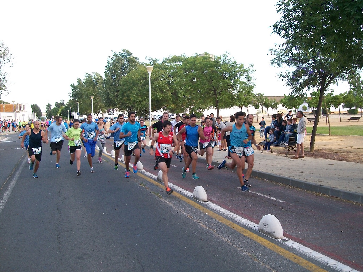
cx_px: 182
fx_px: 378
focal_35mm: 36
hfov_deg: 51.3
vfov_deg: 39.7
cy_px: 136
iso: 80
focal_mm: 6
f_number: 2.7
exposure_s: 1/200
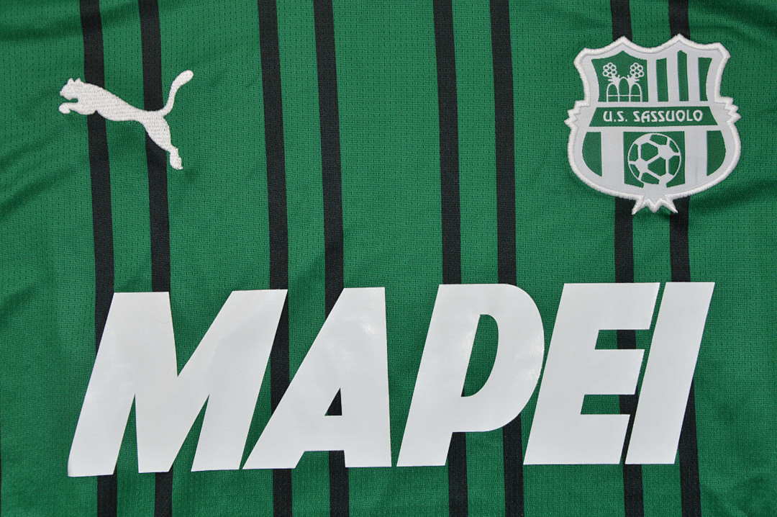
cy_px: 258
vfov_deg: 21.5
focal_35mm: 63
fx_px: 1358
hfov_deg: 31.9
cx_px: 388
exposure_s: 1/200
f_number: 10
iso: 400
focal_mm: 42
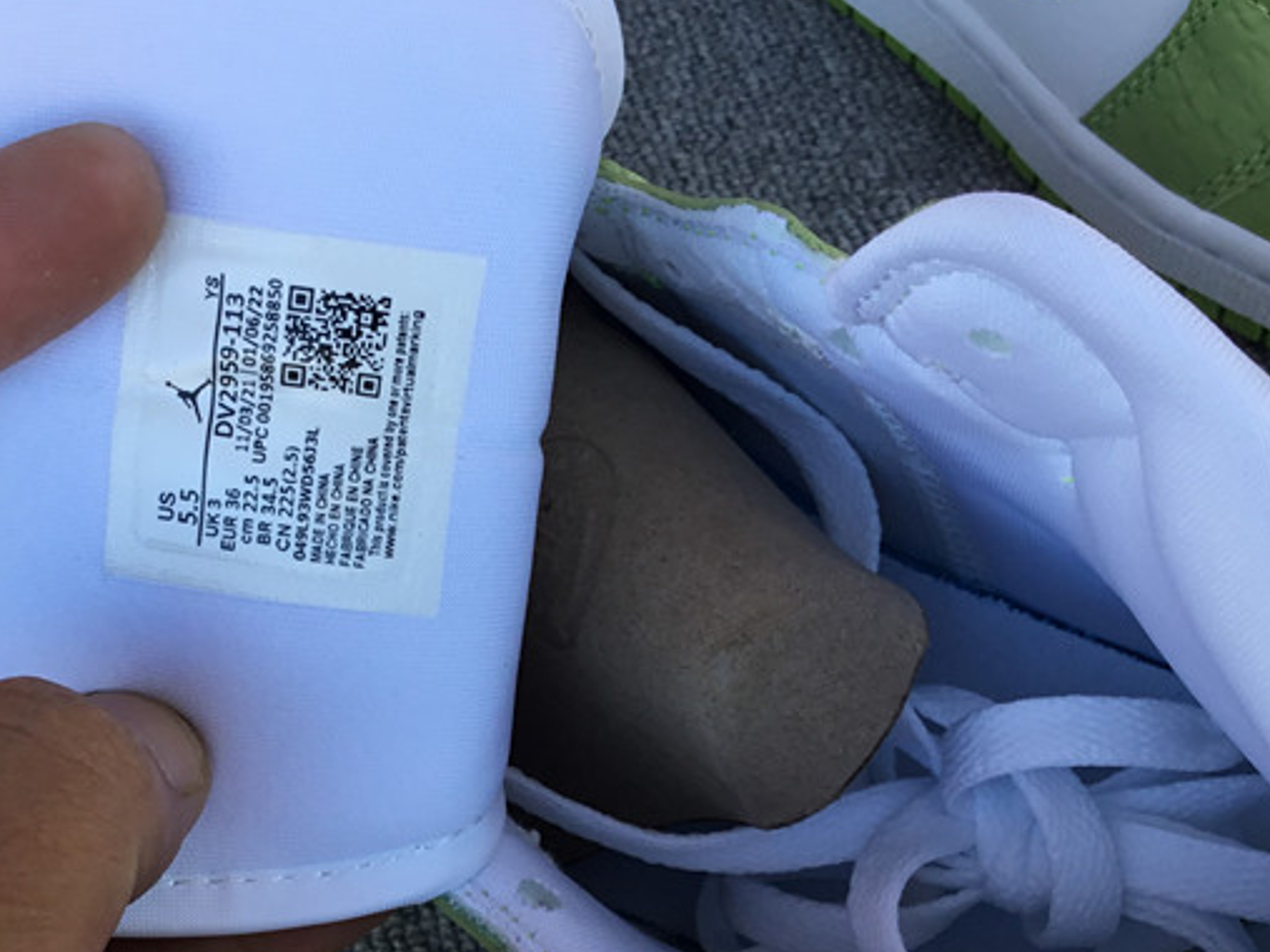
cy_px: 753
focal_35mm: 55
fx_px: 2017
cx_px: 443
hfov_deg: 34.7
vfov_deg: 26.1
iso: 25
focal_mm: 3.3
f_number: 2.4
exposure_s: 1/122
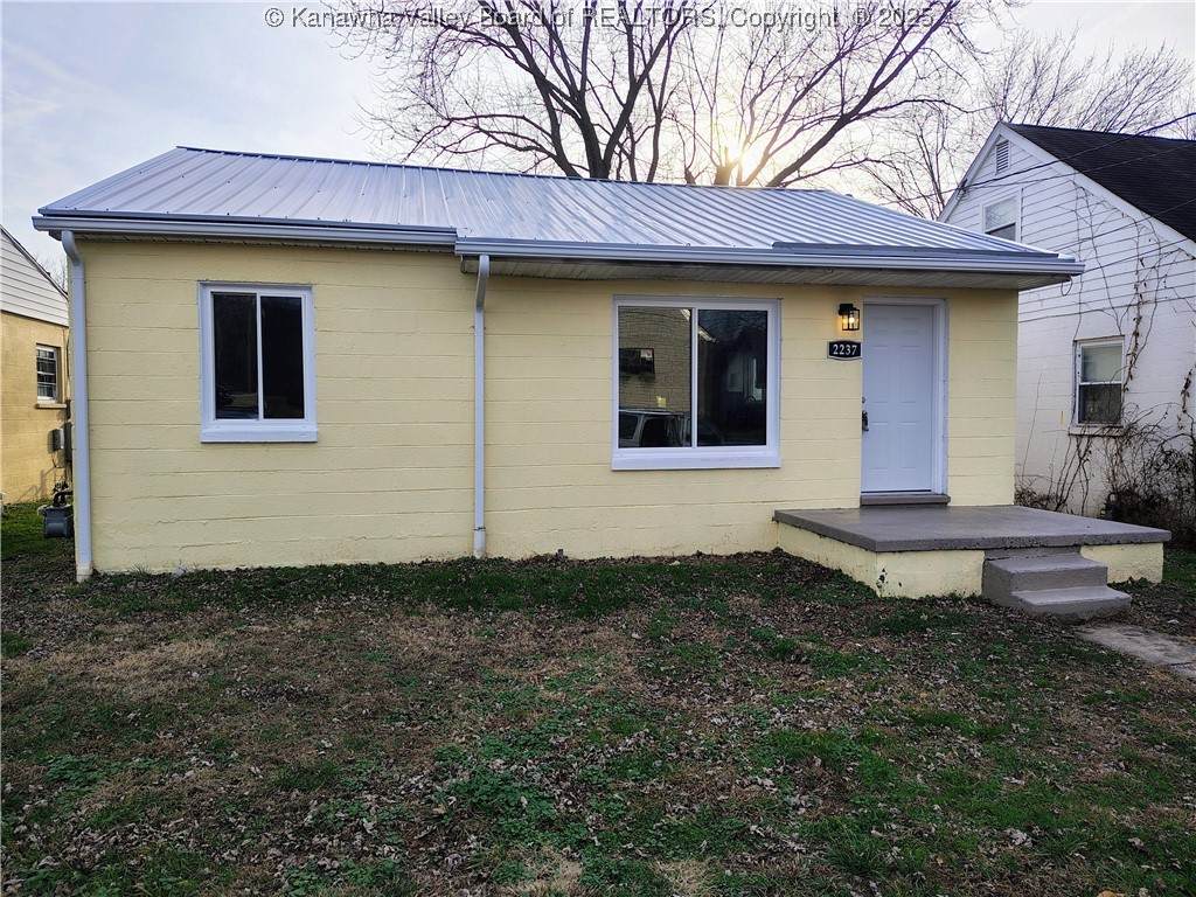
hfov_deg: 71.6
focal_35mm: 24
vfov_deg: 56.8
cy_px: 448
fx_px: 829
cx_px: 598
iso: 100
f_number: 1.8
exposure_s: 1/649
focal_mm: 5.56
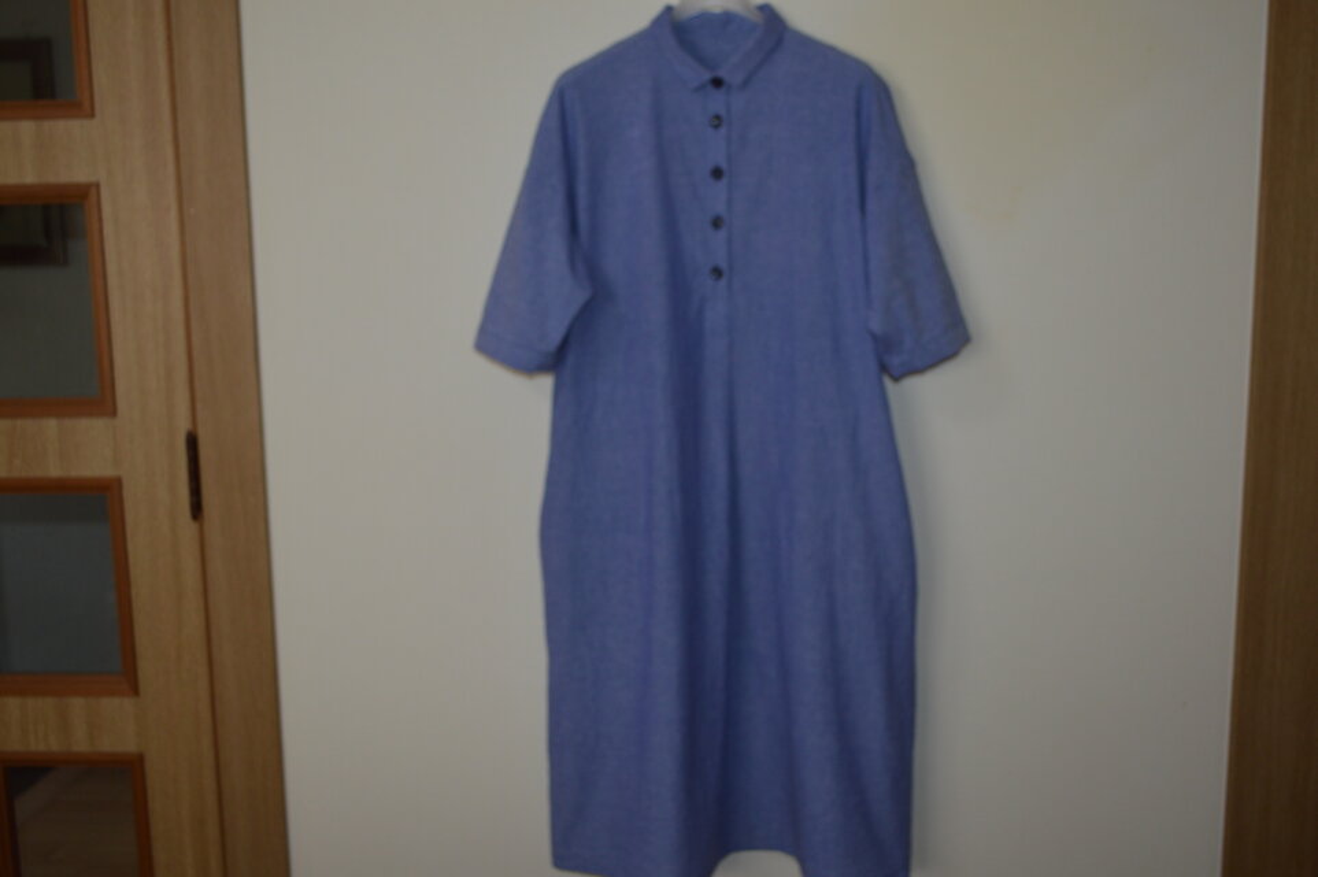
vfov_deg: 36.8
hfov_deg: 53.2
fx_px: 1317
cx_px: 659
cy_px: 438
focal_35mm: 36
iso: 400
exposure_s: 1/60
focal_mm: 24
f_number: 4
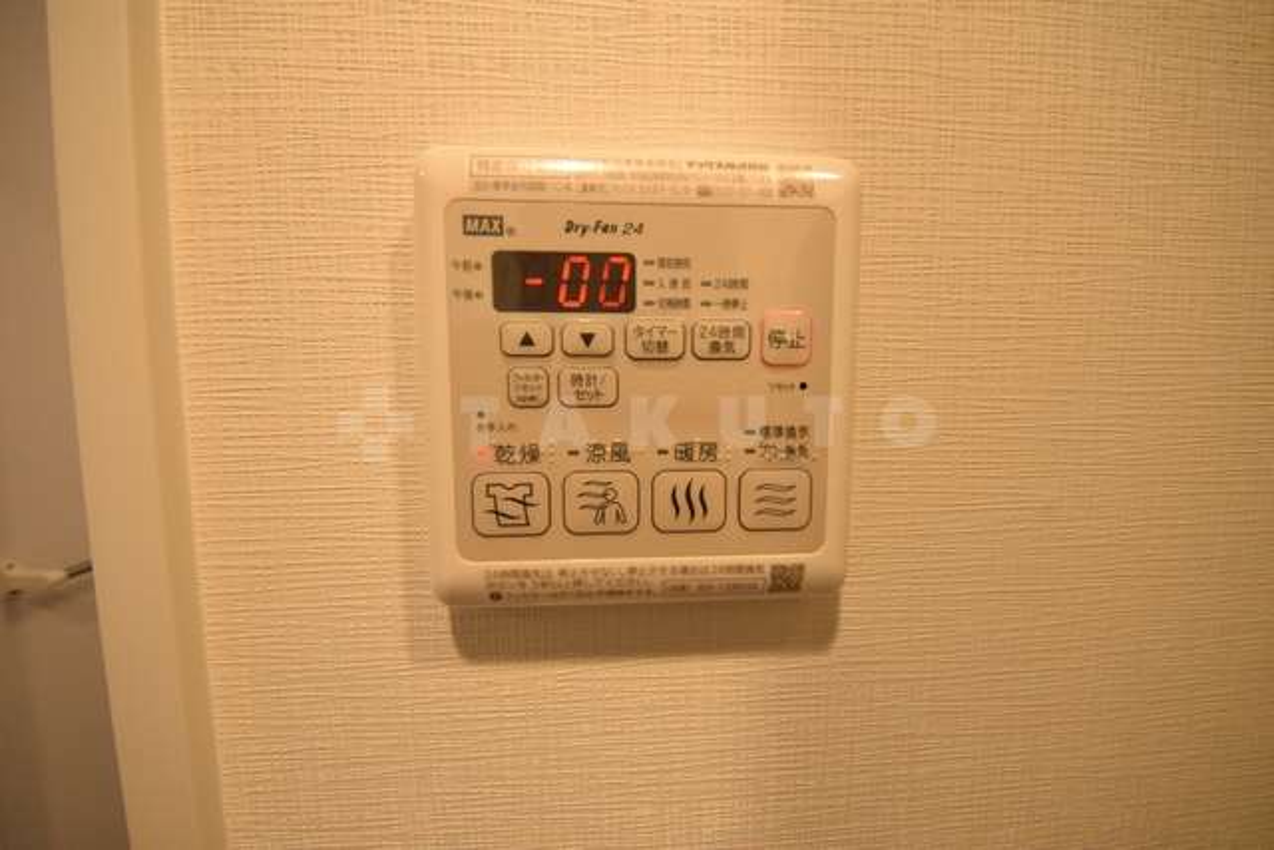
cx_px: 637
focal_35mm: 12
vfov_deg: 90.0
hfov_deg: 112.6
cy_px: 425
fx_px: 425
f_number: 7.1
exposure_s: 1/200
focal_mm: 8
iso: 3200
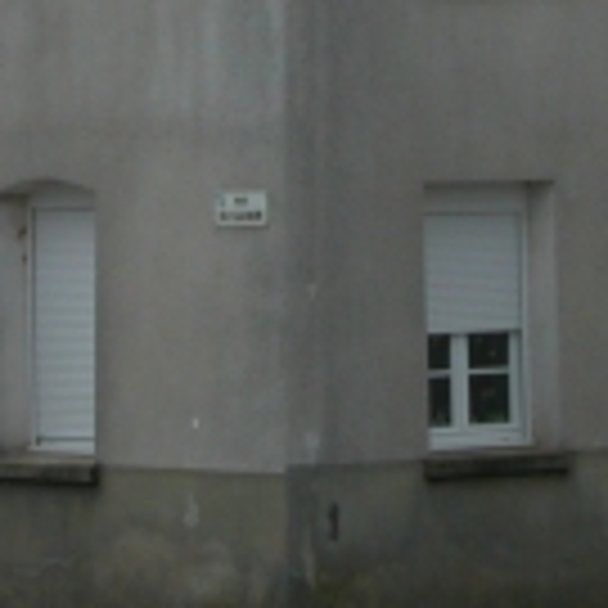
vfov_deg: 6.7
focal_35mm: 260
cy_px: -95
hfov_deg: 6.7
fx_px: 5167
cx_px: 410
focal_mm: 14.7
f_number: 7
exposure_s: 1/259
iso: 100
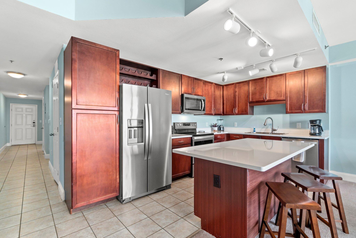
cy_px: 119
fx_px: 163
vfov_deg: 72.0
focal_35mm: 16
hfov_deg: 95.0
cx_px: 178
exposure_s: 1/1.67
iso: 800
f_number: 8
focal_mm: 11
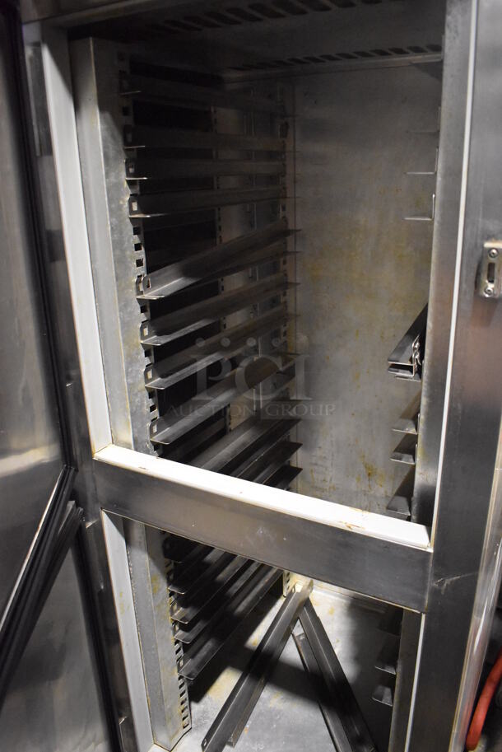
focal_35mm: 27
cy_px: 376
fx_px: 564
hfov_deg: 48.0
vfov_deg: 67.3
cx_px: 251
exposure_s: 1/125
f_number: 3.5
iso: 8000
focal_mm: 18
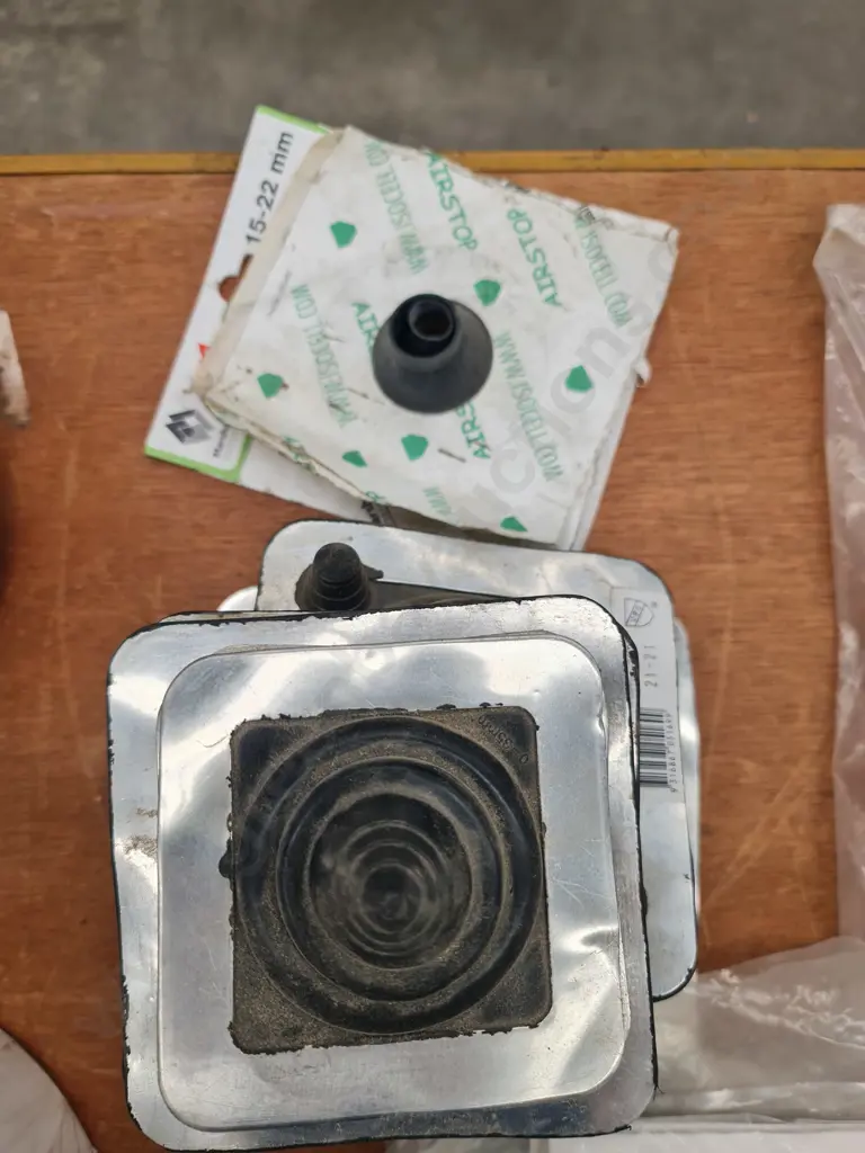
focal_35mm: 25
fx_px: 833
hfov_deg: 54.9
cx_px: 432
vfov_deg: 69.4
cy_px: 576
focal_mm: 7
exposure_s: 1/186
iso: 50
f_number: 1.8
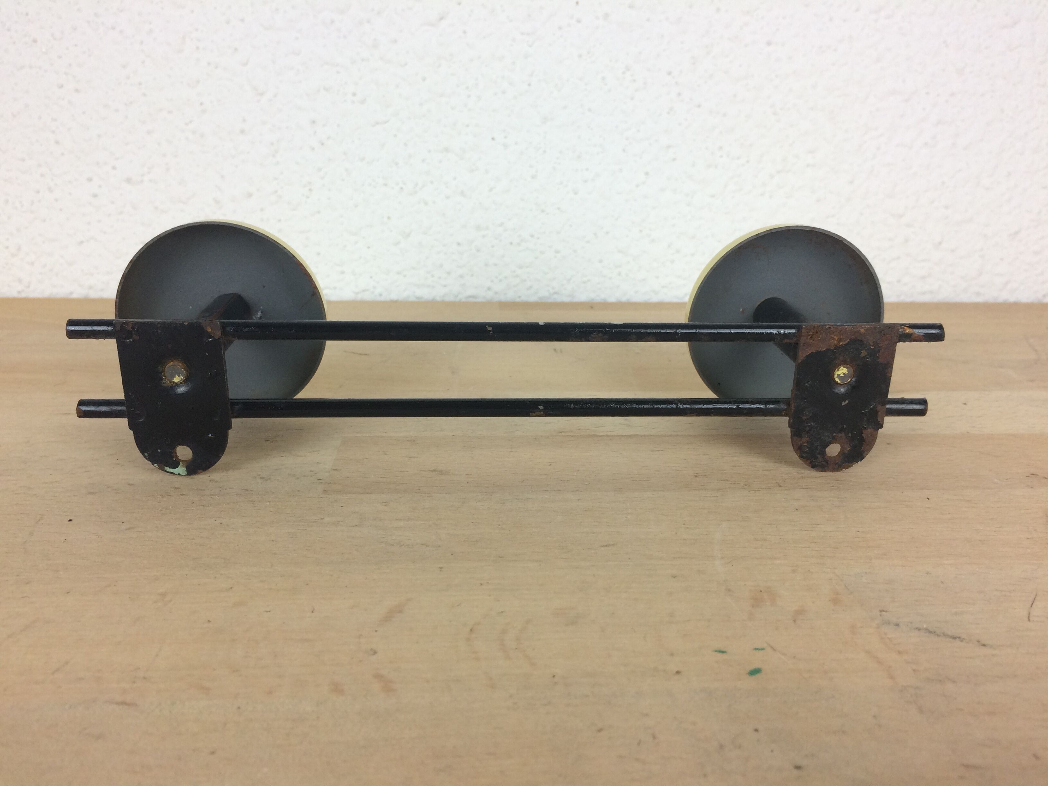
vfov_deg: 48.2
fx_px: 878
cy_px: 393
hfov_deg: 61.7
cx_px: 524
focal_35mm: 29
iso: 64
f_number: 2.2
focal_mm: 4.15
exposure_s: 1/100
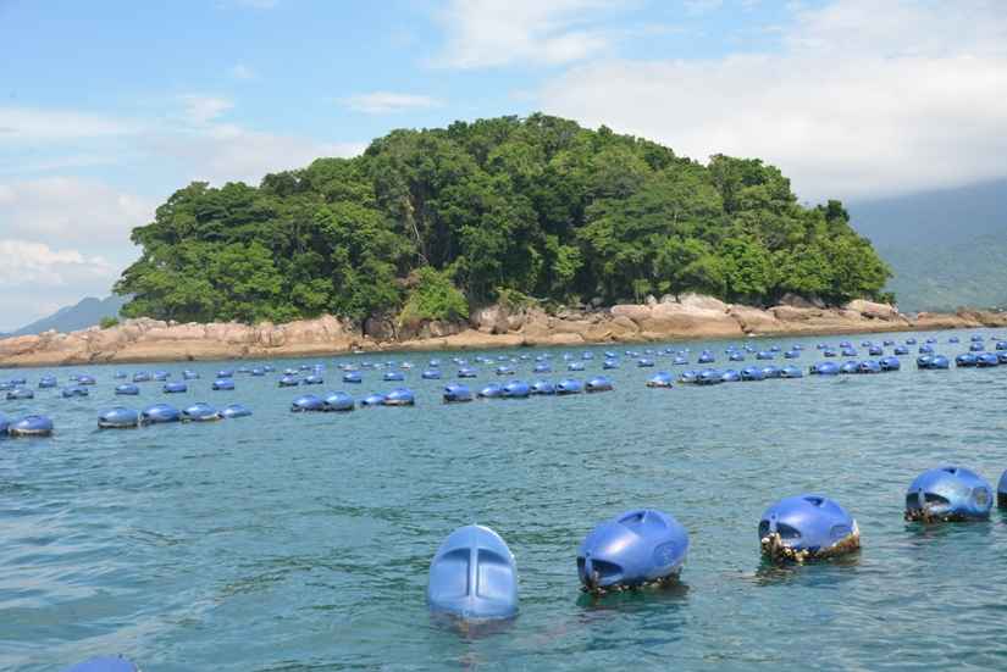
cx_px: 504
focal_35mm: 48
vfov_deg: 28.1
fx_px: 1343
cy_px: 336
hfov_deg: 41.1
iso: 500
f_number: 11
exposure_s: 1/500
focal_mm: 48
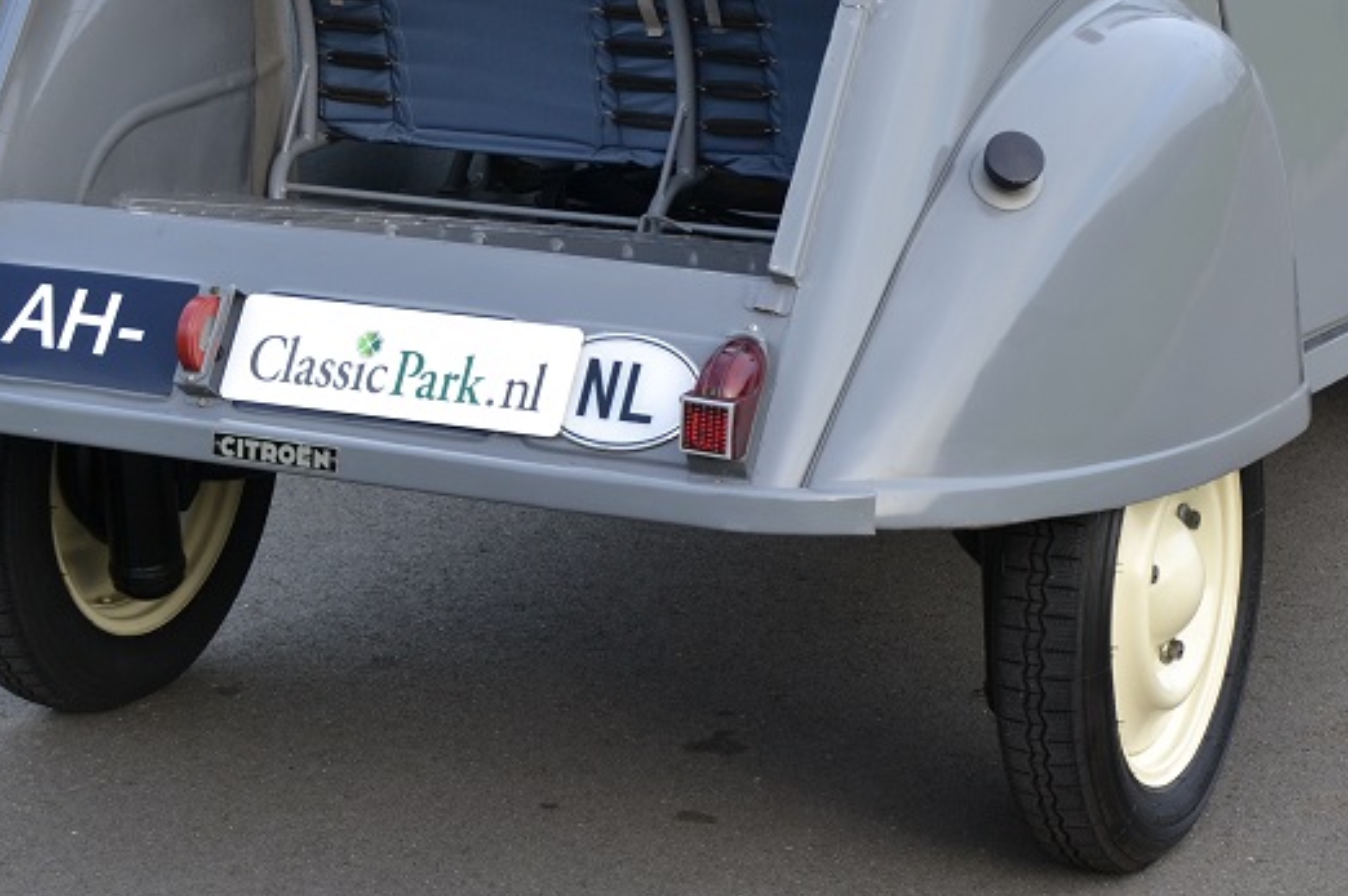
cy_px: 75
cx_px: 767
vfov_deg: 11.8
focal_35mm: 115
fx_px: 4302
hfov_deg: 17.8
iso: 180
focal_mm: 40
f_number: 5.6
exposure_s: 1/125
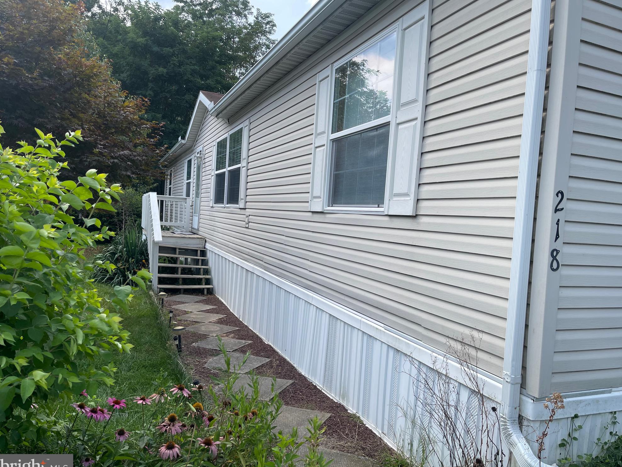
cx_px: 317
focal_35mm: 27
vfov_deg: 51.4
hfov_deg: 65.3
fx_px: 485
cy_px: 237
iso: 32
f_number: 1.6
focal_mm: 5.1
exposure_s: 1/1252
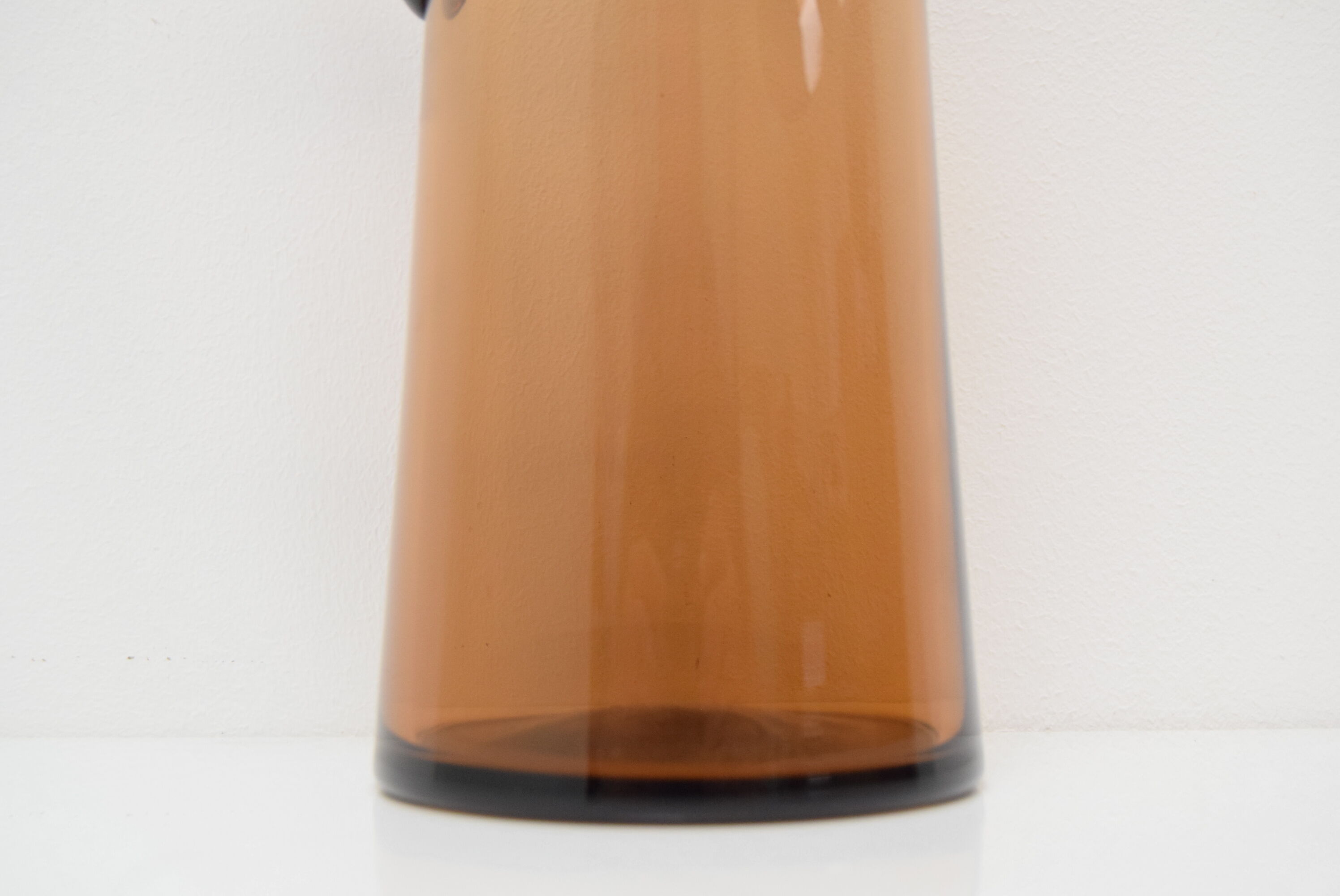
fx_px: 1788
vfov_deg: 28.1
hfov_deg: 41.1
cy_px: 448
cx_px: 670
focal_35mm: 48
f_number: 6.3
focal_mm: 32
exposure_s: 1/160
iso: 1600
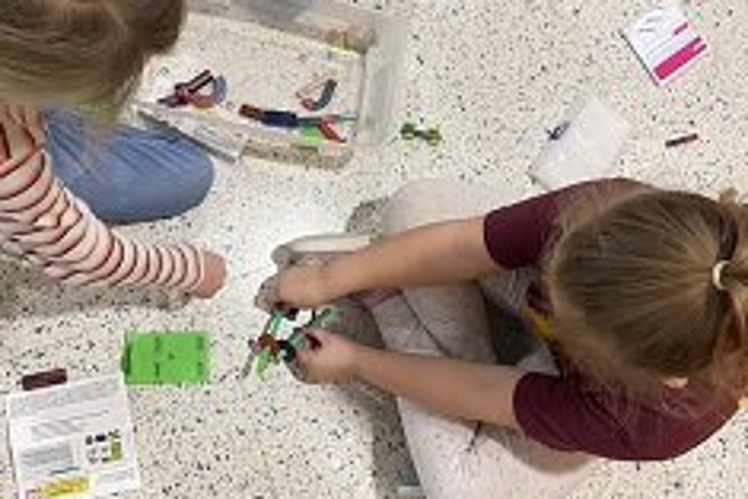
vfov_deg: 29.2
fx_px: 956
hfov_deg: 42.6
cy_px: 181
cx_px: 325
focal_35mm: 46
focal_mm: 4.25
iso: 160
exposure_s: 1/60
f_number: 1.8
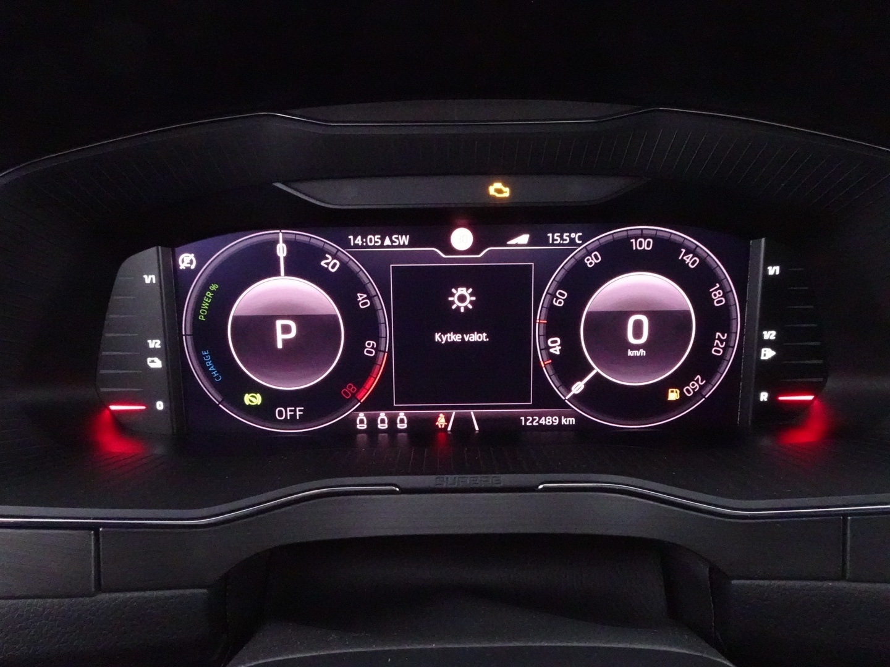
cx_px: 445
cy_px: 334
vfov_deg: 56.8
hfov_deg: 71.6
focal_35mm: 24
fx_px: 617
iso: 3200
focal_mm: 4.25
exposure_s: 1/15
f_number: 3.5
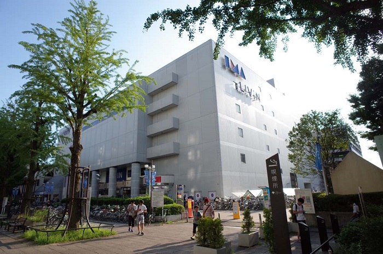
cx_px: 192
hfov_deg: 65.6
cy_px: 127
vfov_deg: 46.2
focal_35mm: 28
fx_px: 297
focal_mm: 18.3
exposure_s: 1/500
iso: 100
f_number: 4
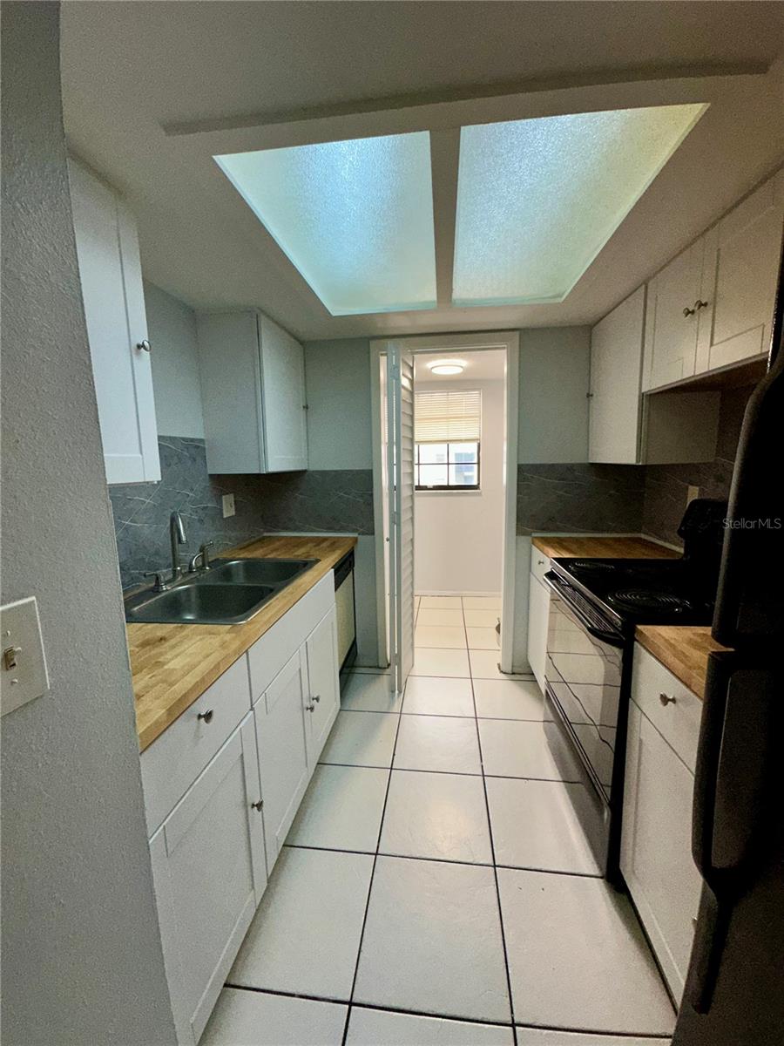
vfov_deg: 102.1
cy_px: 523
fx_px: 423
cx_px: 392
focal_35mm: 14
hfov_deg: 85.7
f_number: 2.2
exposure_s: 1/120
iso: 250
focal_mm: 2.22
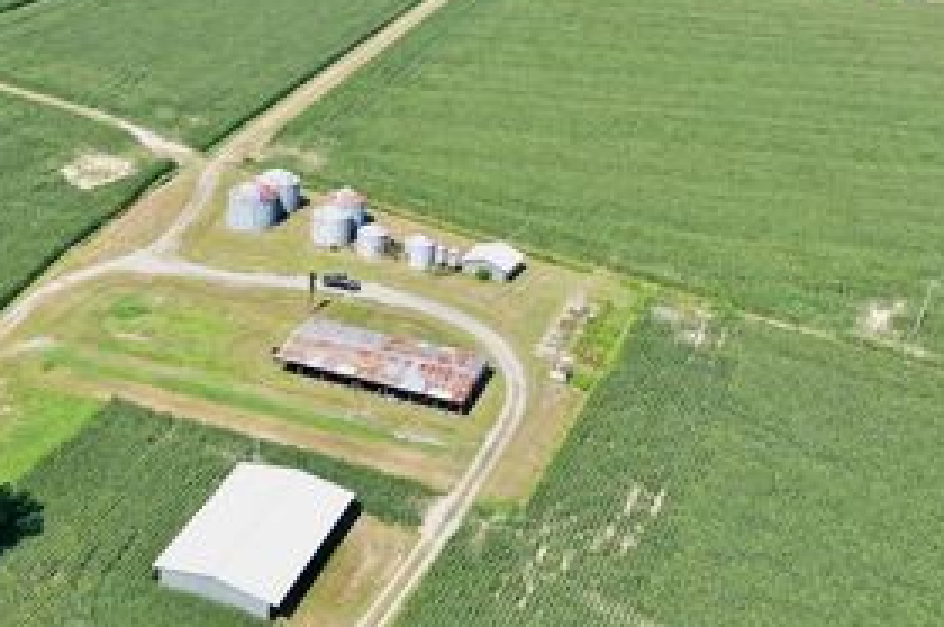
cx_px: 131
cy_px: 410
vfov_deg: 26.8
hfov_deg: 37.6
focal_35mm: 50
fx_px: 1310
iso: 100
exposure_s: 1/240
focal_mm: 10.26
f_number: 5
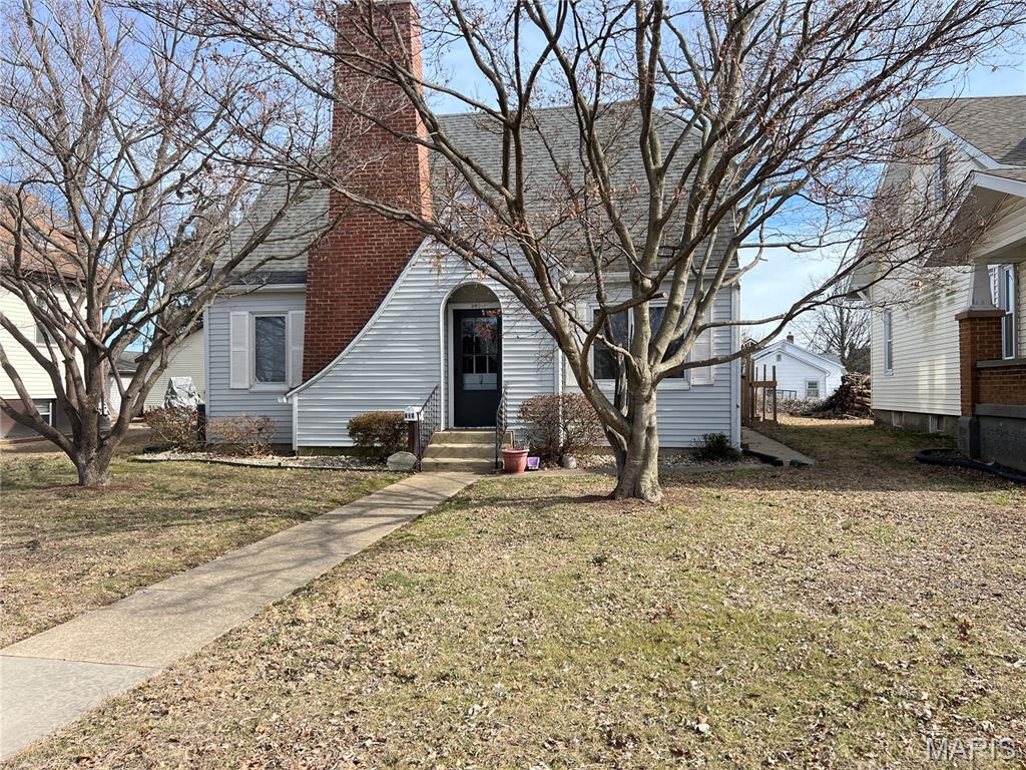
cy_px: 385
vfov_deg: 53.1
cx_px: 513
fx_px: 771
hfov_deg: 67.3
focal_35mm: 26
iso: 50
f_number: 1.5
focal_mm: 5.7
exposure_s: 1/1724
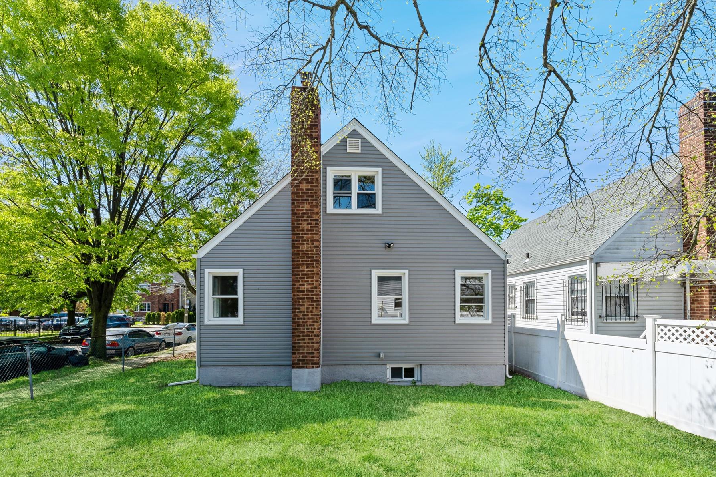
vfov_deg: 73.3
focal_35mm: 16
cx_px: 362
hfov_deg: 96.7
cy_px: 272
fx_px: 318
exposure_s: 1/125
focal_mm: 14
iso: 100
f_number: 11
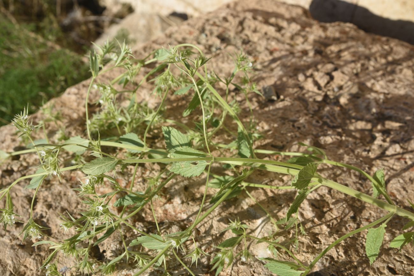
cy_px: 138
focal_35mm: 50
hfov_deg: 39.6
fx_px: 575
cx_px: 207
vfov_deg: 27.0
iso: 125
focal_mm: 50
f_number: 10
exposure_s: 1/250
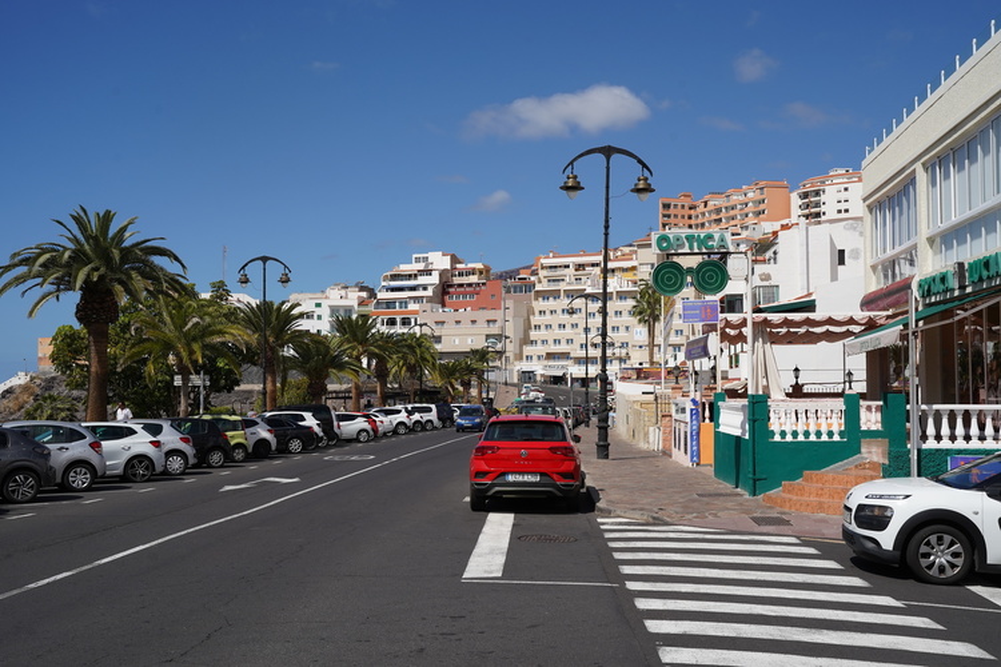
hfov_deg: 48.5
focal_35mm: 40
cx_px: 500
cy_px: 334
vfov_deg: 33.4
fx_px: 1112
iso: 250
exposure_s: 1/800
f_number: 10
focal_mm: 40
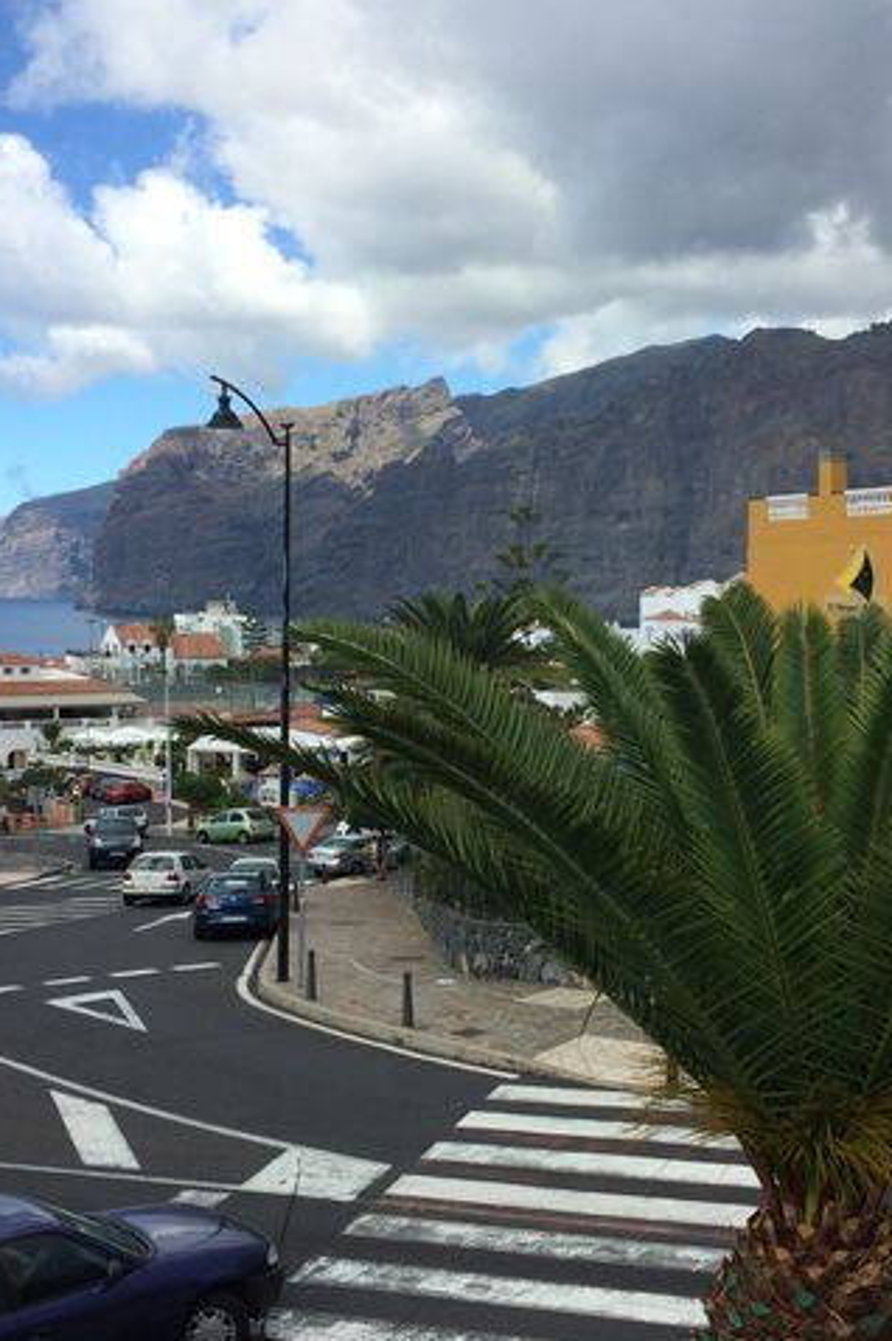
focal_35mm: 41
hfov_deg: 32.6
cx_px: 478
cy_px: 680
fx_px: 1526
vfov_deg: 47.4
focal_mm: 4.15
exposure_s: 1/1953
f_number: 2.2
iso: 32
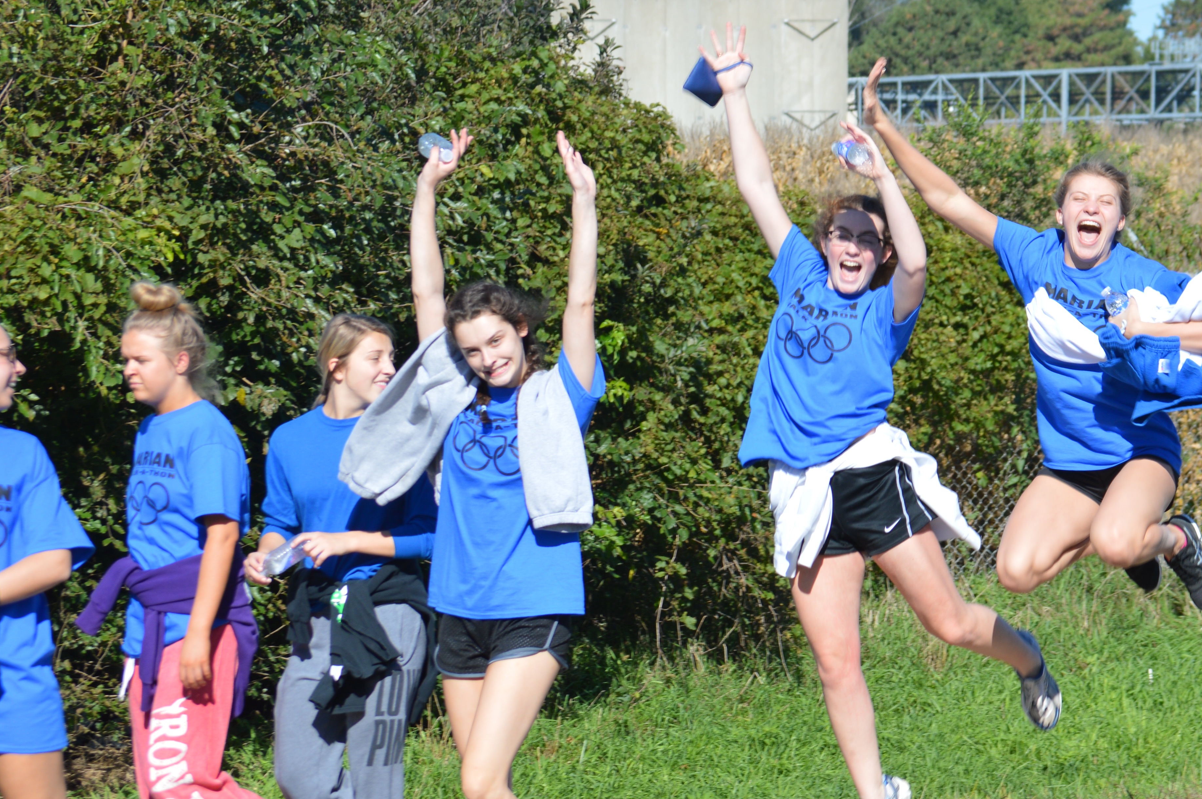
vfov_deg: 8.2
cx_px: 857
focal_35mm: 168
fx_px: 5604
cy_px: 518
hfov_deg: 12.2
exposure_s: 1/250
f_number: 8
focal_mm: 68
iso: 100
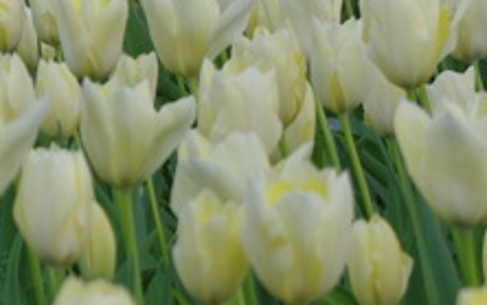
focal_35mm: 301
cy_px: -104
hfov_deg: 6.9
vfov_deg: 4.4
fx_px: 3997
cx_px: -77
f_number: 6.7
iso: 100
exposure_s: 1/125
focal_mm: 42.5
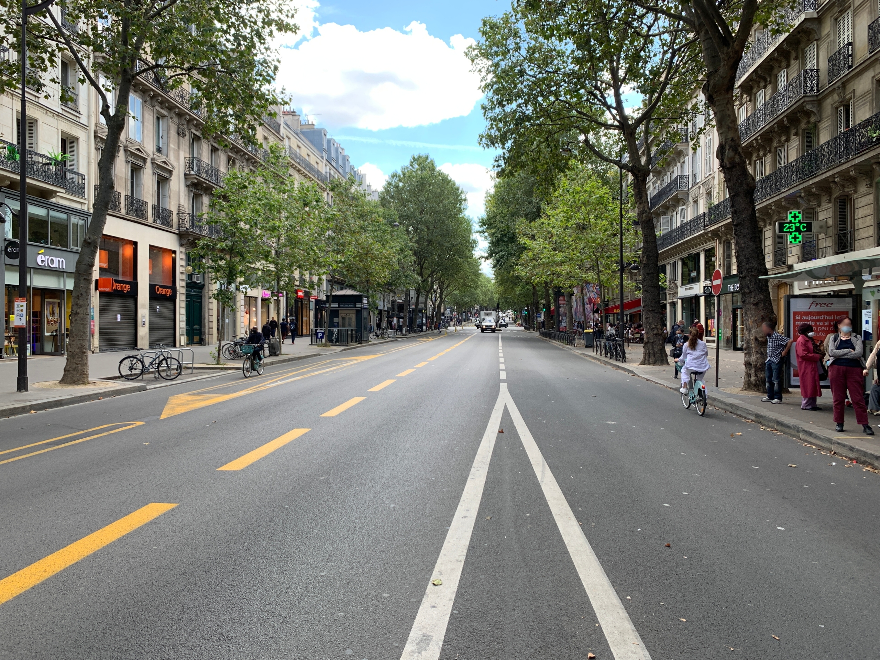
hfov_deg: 67.3
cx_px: 440
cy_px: 330
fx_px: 661
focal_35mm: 26
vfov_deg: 53.1
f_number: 1.8
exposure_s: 1/300
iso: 25
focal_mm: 4.25
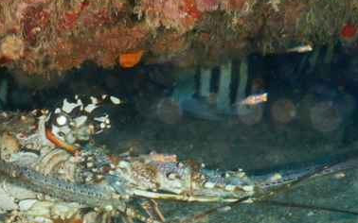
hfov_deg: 20.3
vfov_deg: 12.6
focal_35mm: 102
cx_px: 101
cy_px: 236
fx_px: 995
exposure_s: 1/30
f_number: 4.3
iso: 200
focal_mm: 9.2
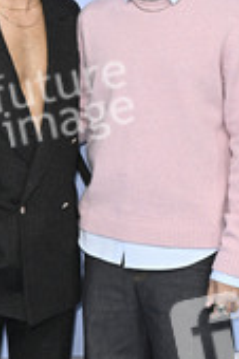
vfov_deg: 21.7
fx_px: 938
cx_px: 87
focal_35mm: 94
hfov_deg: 14.5
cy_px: 218
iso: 1600
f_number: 6.3
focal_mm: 40
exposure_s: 1/320
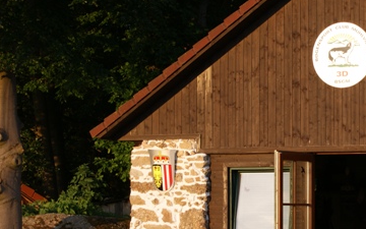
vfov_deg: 9.6
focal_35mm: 136
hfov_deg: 15.2
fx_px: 1357
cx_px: 307
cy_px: 170
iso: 100
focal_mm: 50
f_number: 6.3
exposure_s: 1/80
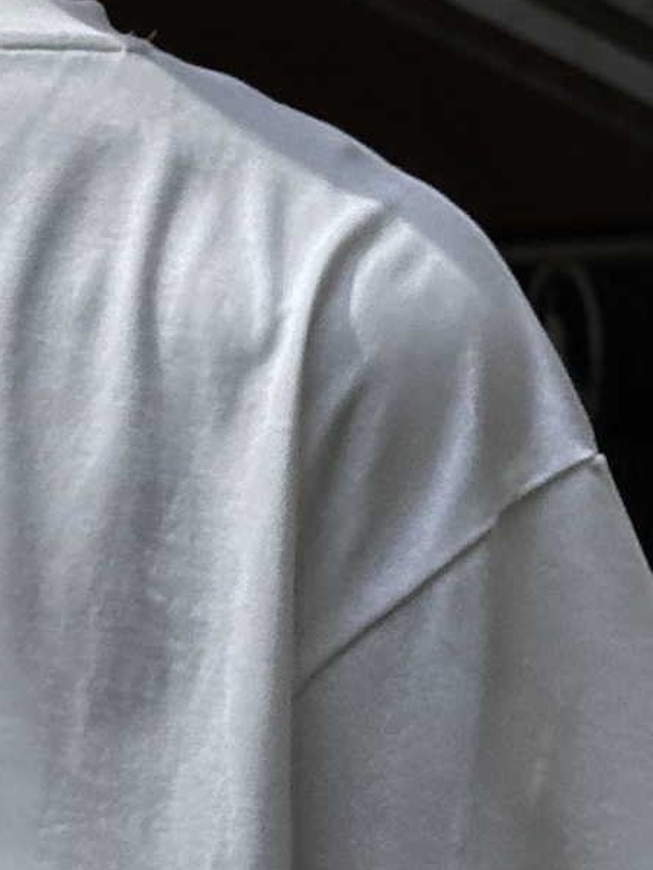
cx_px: -280
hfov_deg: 5.8
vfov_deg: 7.9
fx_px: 6338
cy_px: 387
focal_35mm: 252
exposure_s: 1/1250
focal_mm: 6.86
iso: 64
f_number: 1.8
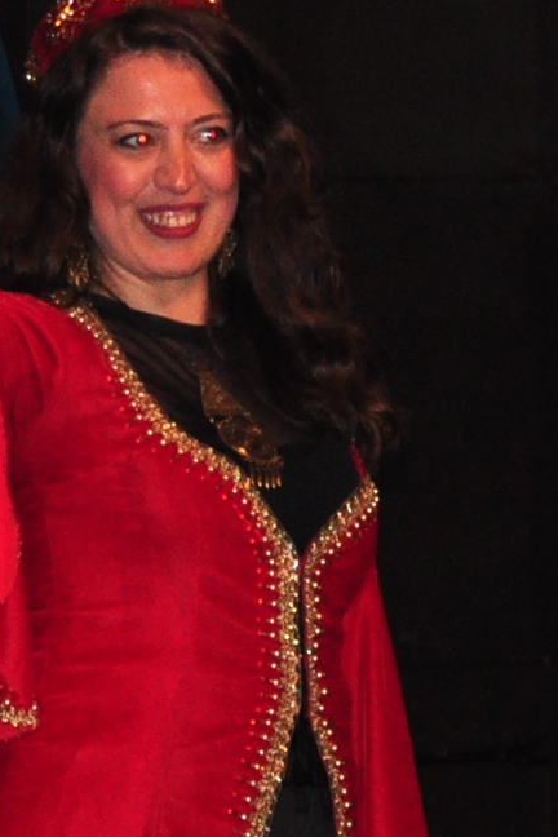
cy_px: 1005
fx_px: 10717
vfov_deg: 4.5
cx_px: -46
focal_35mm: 461
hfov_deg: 3.0
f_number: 5
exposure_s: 1/60
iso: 400
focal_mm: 62
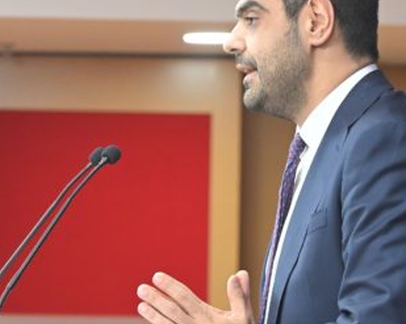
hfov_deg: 7.1
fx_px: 3267
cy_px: 178
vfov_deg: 5.7
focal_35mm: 272
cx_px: 93
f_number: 4.5
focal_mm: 97
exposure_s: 1/250
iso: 5600
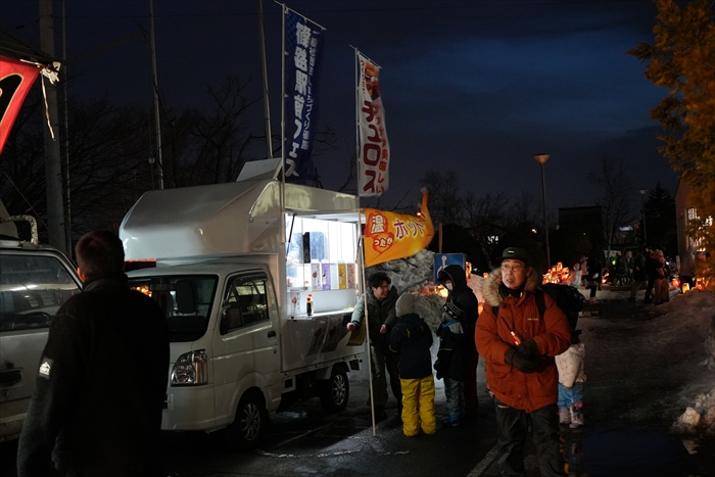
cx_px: 358
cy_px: 238
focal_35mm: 40
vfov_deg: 33.4
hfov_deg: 48.4
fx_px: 795
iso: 4000
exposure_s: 1/40
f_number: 2.8
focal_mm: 27
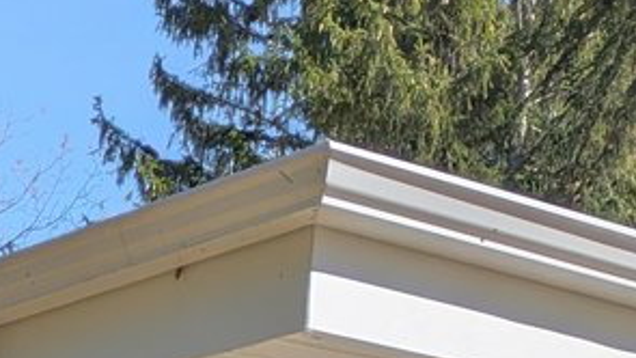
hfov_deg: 13.7
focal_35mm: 134
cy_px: 1073
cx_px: -635
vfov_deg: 7.8
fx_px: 2260
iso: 41
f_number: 1.85
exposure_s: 1/1825
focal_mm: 6.81
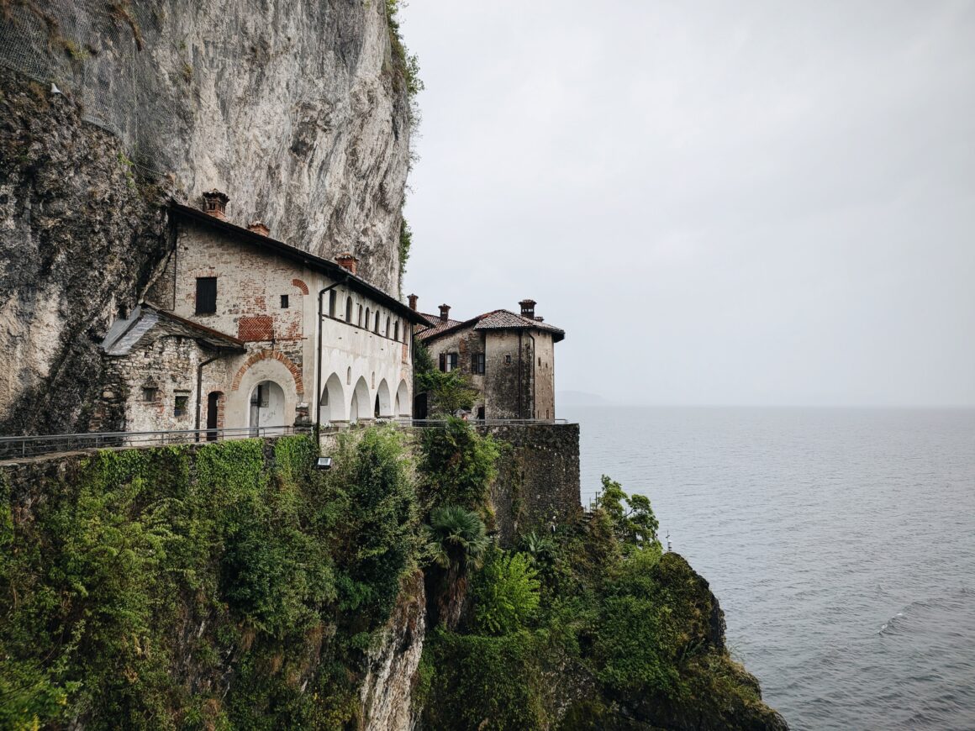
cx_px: 488
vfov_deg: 56.8
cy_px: 366
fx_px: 676
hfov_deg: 71.6
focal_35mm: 24
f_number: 1.7
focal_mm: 4.53
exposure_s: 1/258
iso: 29
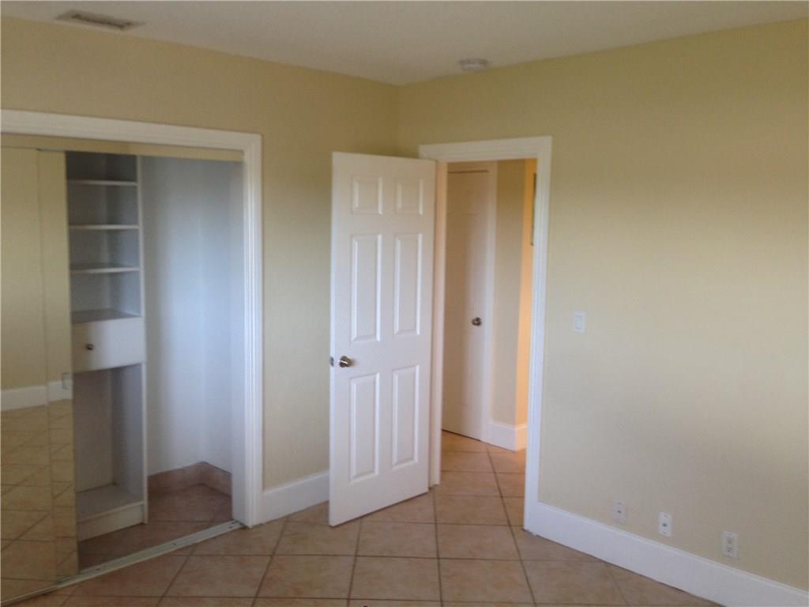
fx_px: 771
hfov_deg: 55.4
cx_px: 404
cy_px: 304
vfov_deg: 42.9
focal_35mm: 33
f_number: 2.4
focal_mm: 4.12
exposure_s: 1/20
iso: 100
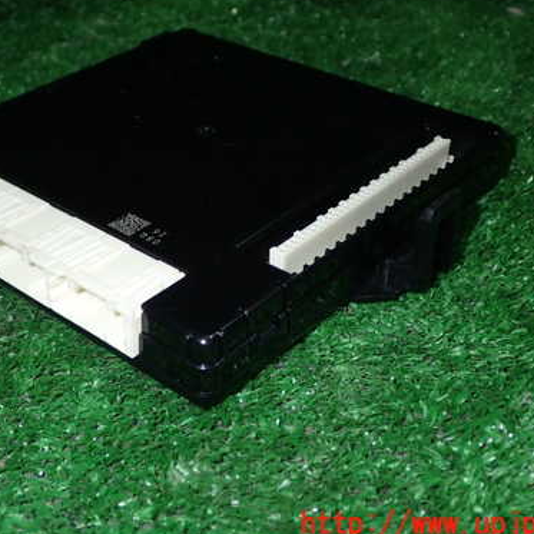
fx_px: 942
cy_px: 220
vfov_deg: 31.6
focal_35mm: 54
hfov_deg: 31.5
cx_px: 195
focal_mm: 6.83
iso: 200
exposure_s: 1/40
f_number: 8
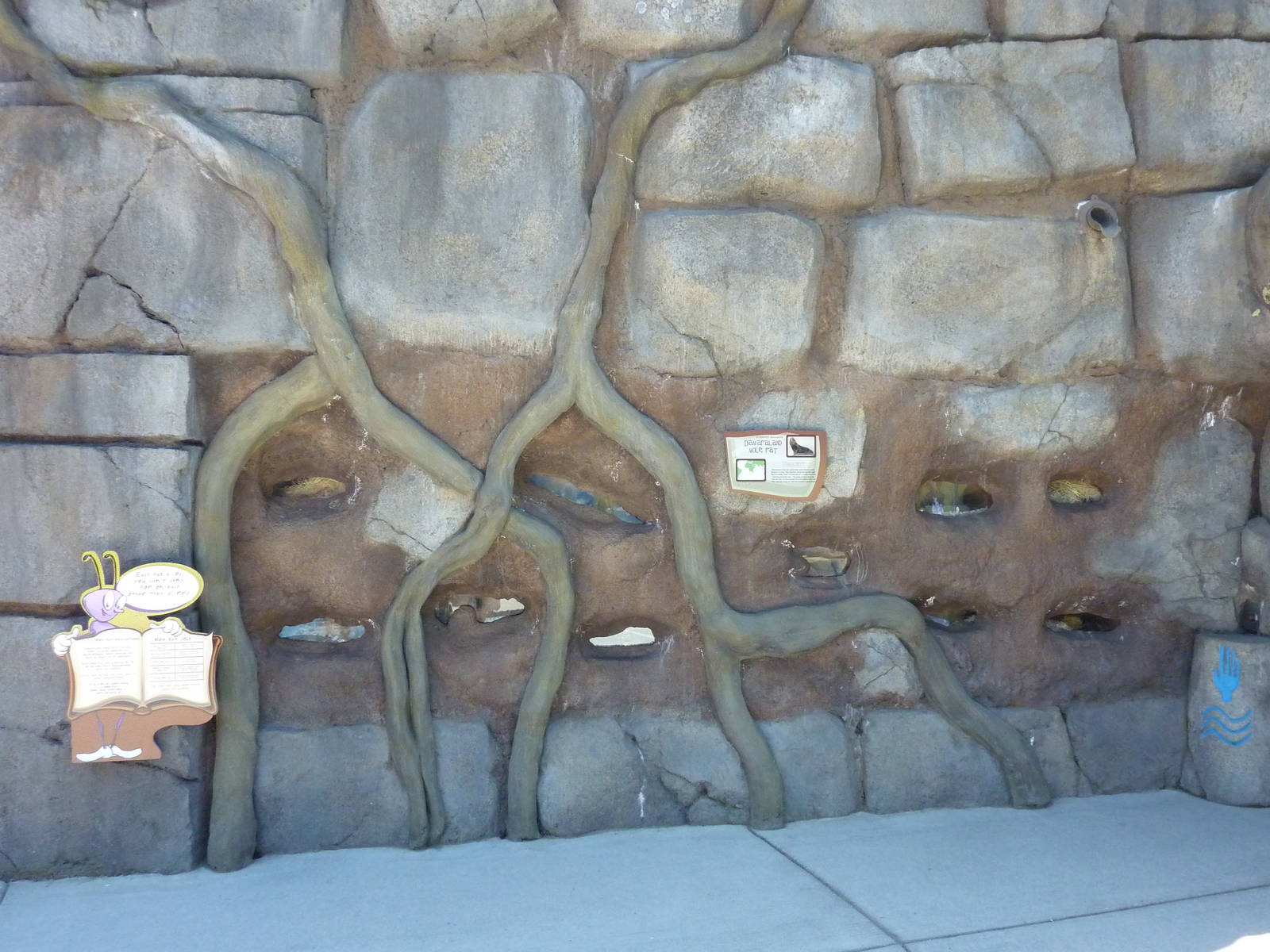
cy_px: 476
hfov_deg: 61.7
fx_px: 1064
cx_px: 635
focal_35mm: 29
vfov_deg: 48.2
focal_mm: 4.7
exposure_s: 1/500
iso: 400
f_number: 3.4
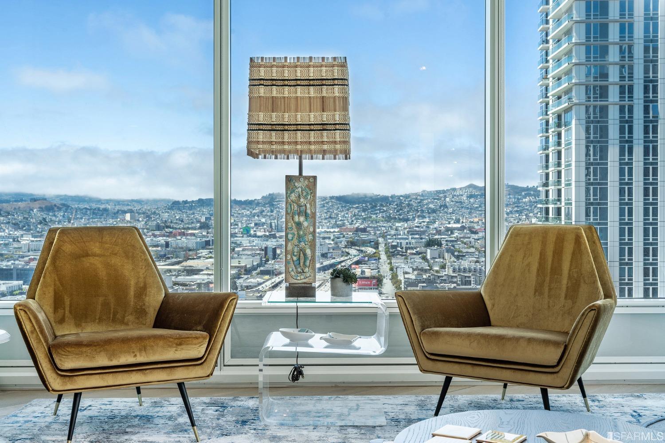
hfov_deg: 44.6
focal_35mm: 44
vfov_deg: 30.6
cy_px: 222
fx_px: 811
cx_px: 332
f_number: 11
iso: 100
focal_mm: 43.9
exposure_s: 1/25
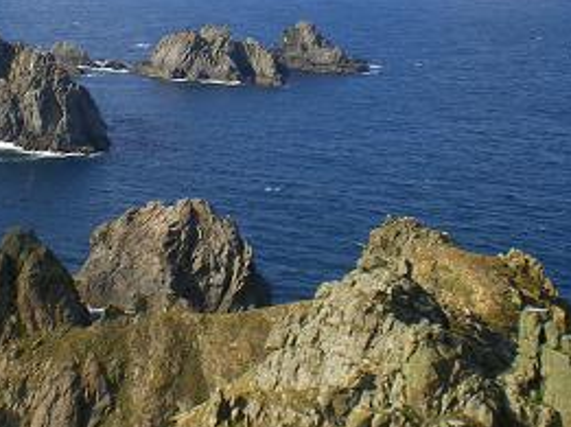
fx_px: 1268
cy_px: 142
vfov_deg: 19.0
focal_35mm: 77
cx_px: 177
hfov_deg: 25.2
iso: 64
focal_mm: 6.3
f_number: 4.6
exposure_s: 1/320
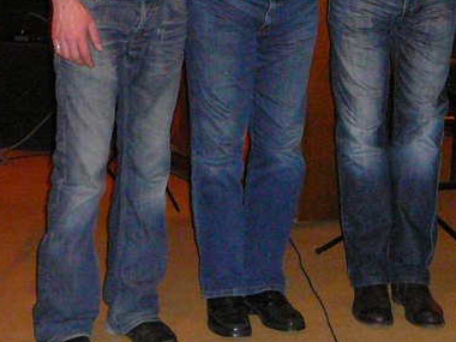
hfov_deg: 21.2
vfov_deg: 15.7
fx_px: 1212
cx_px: 334
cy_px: -28
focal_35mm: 92
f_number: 2.8
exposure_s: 1/30
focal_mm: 5.2
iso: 400
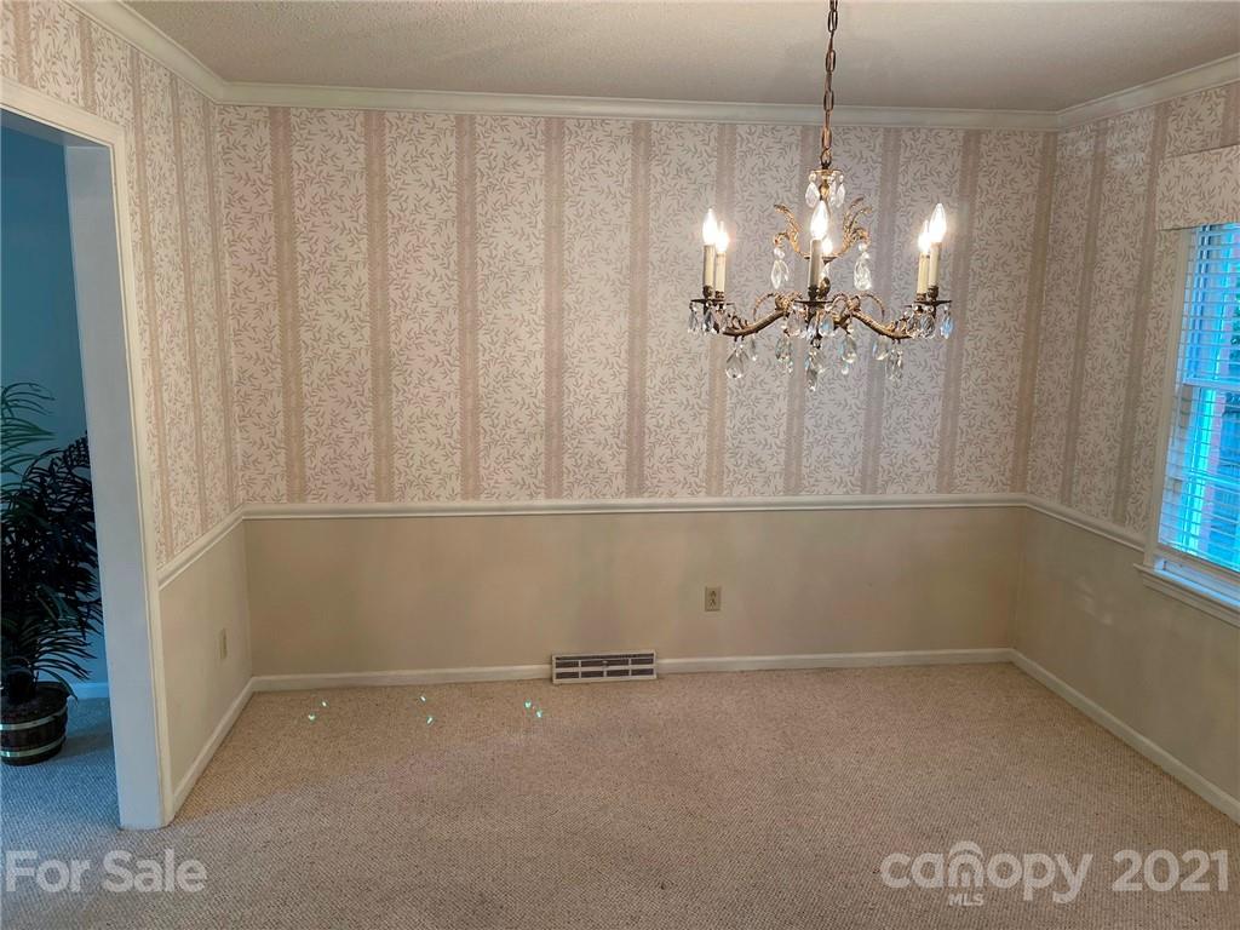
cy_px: 465
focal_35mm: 26
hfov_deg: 67.3
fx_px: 931
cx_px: 620
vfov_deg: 53.1
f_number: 1.6
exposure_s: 1/120
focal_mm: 5.1
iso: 125
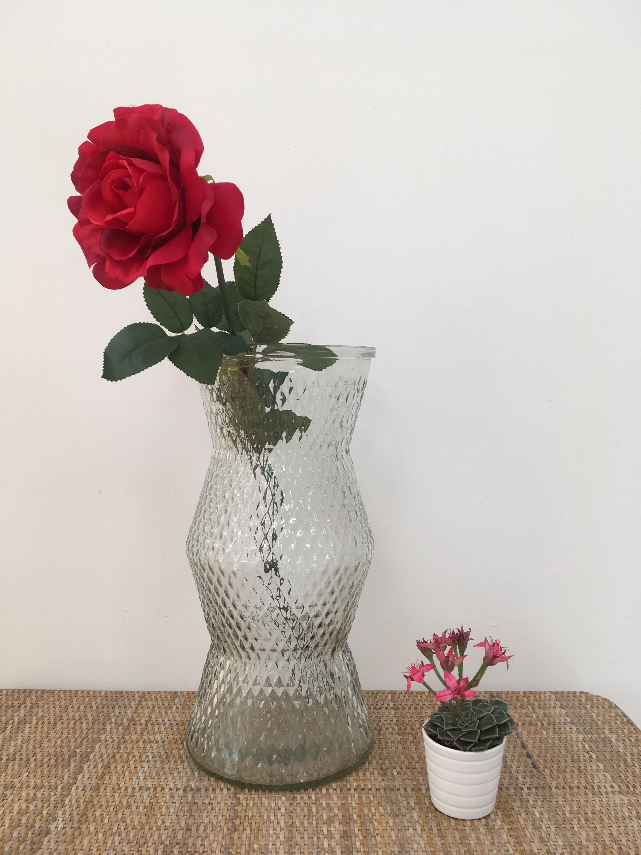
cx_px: 320
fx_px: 716
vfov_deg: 61.7
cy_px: 428
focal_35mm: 29
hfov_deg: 48.2
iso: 25
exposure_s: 1/106
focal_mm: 4.15
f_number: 2.2
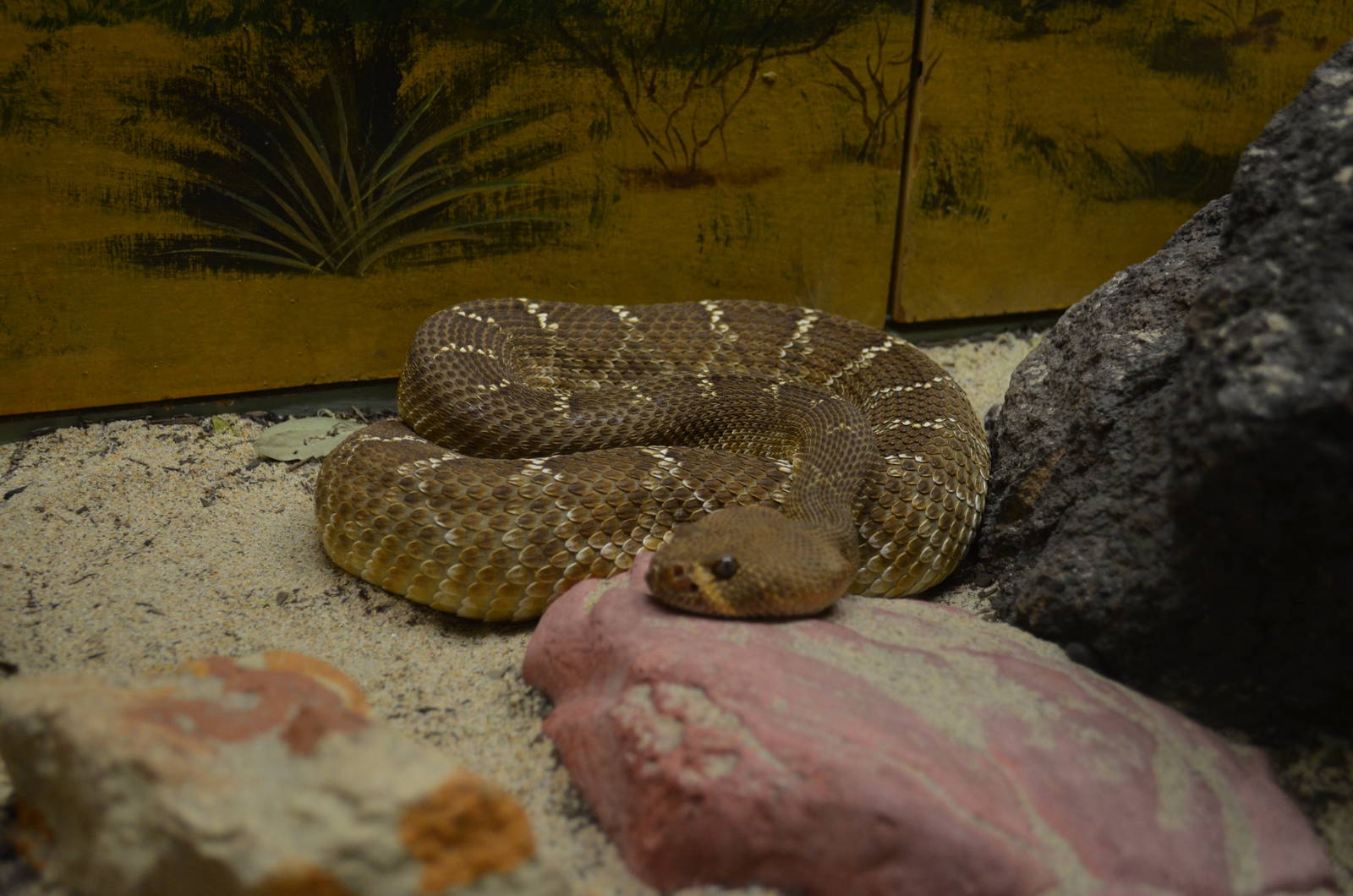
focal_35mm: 52
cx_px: 676
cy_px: 448
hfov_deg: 37.9
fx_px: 1969
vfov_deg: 25.6
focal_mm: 35
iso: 800
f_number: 5
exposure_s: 1/40
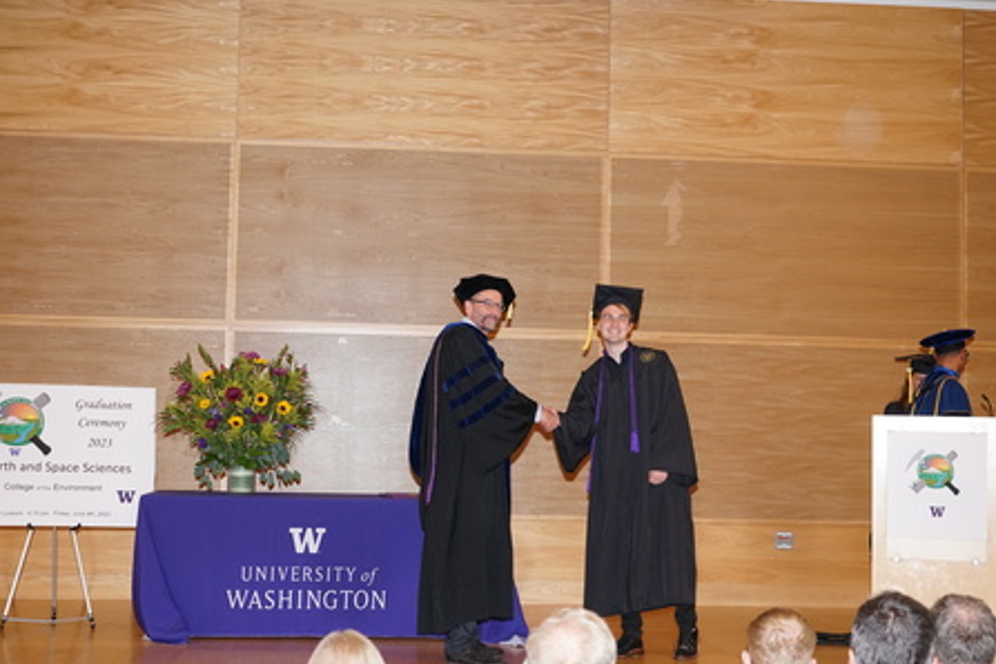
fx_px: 1494
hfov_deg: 36.9
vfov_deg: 25.1
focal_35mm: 54
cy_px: 342
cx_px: 494
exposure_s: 1/80
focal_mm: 51
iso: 1600
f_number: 4.5
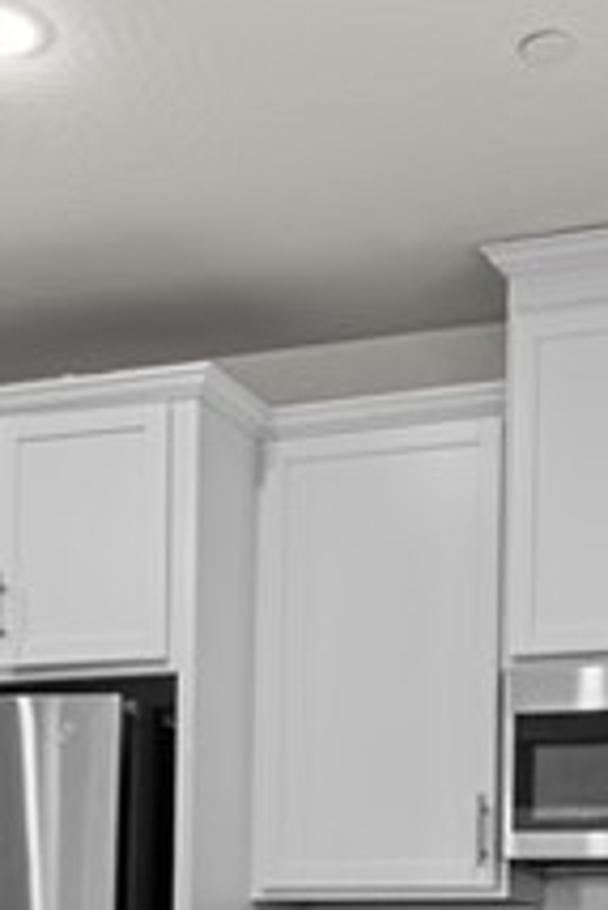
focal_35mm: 67
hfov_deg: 20.3
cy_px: 976
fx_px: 1694
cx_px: 408
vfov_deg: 27.7
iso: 250
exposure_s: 1/3
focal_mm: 14
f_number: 9
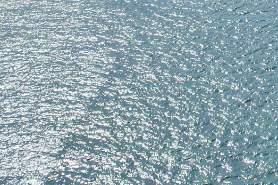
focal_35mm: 112
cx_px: 324
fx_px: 865
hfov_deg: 17.5
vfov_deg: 11.9
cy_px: -52
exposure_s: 1/4000
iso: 130
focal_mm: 8.38
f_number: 2.8
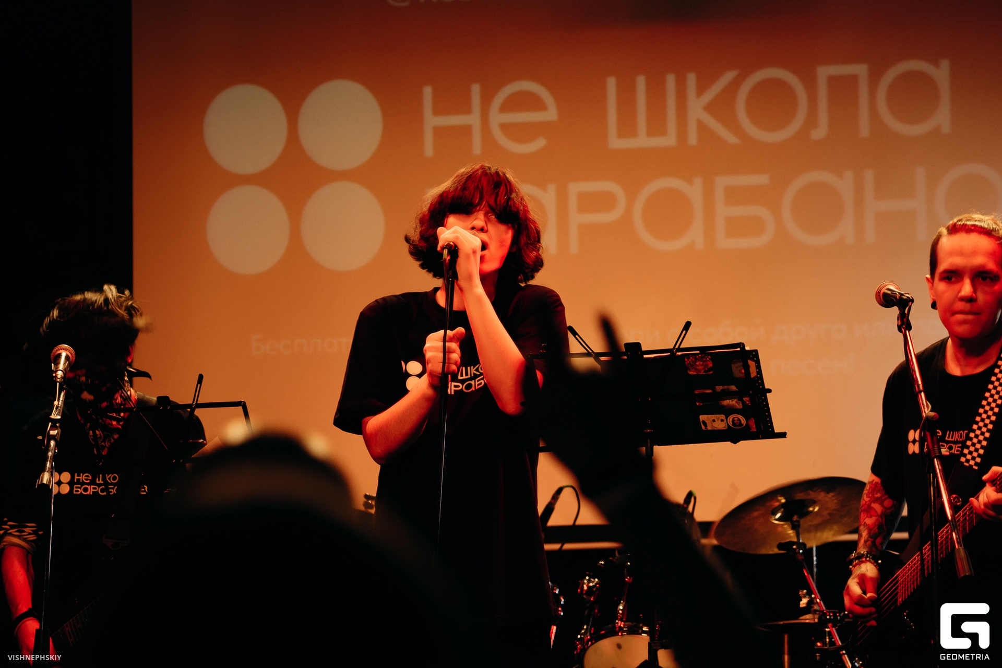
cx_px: 501
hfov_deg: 19.5
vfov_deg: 13.0
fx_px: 2922
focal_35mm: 105
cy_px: 334
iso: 1000
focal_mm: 105
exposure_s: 1/100
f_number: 4
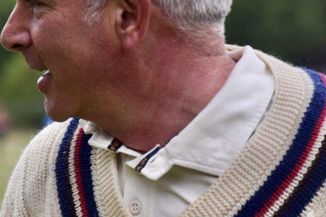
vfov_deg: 3.4
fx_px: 3658
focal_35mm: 404
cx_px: 170
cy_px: 83
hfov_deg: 5.1
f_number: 6
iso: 220
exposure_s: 1/500
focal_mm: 145
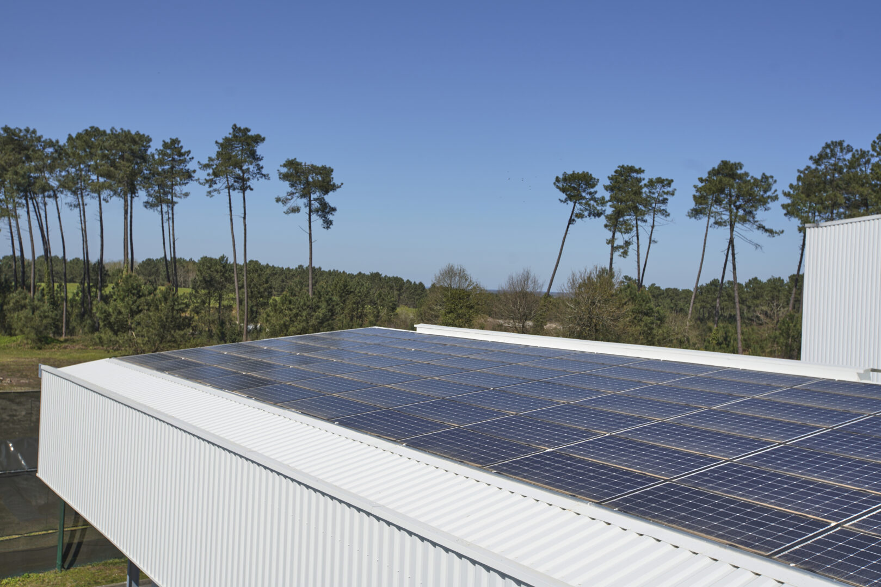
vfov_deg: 37.9
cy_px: 294
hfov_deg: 54.4
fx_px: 857
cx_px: 440
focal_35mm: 35
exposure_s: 1/640
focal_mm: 35
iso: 100
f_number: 6.3
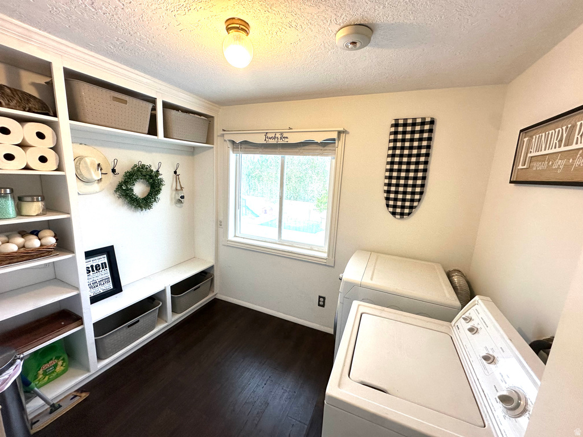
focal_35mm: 14
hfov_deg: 102.1
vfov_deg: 85.7
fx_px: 236
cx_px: 292
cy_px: 218
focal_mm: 2.22
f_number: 2.2
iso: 160
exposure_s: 1/120
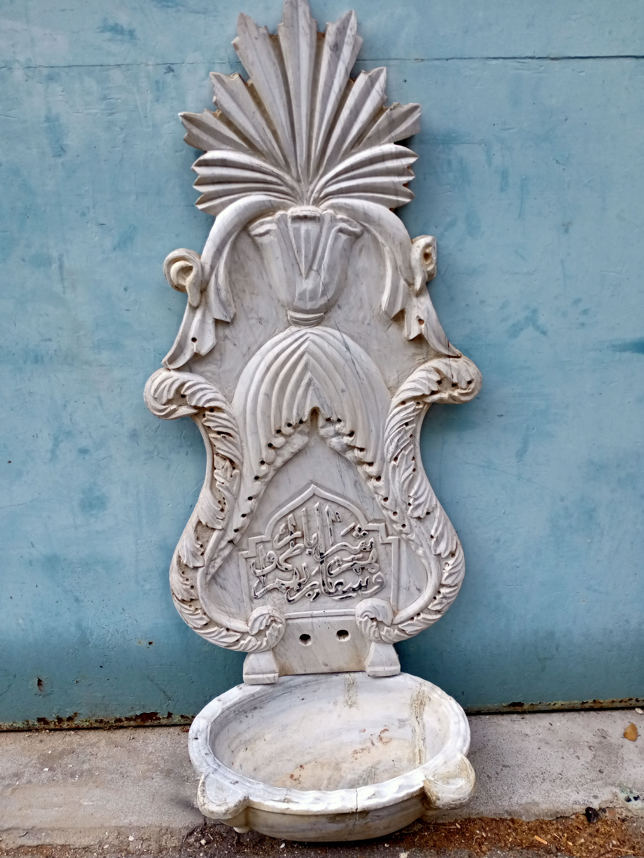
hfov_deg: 48.2
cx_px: 315
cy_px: 435
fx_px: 719
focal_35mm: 29
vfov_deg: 61.7
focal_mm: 4.05
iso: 111
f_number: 1.8
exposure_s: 1/338
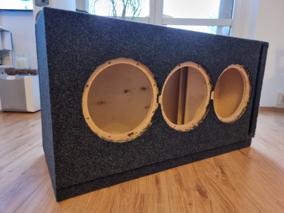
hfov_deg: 71.6
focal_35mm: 24
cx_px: 142
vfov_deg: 56.8
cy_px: 106
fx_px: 197
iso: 640
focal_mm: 6.7
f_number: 1.8
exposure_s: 1/25
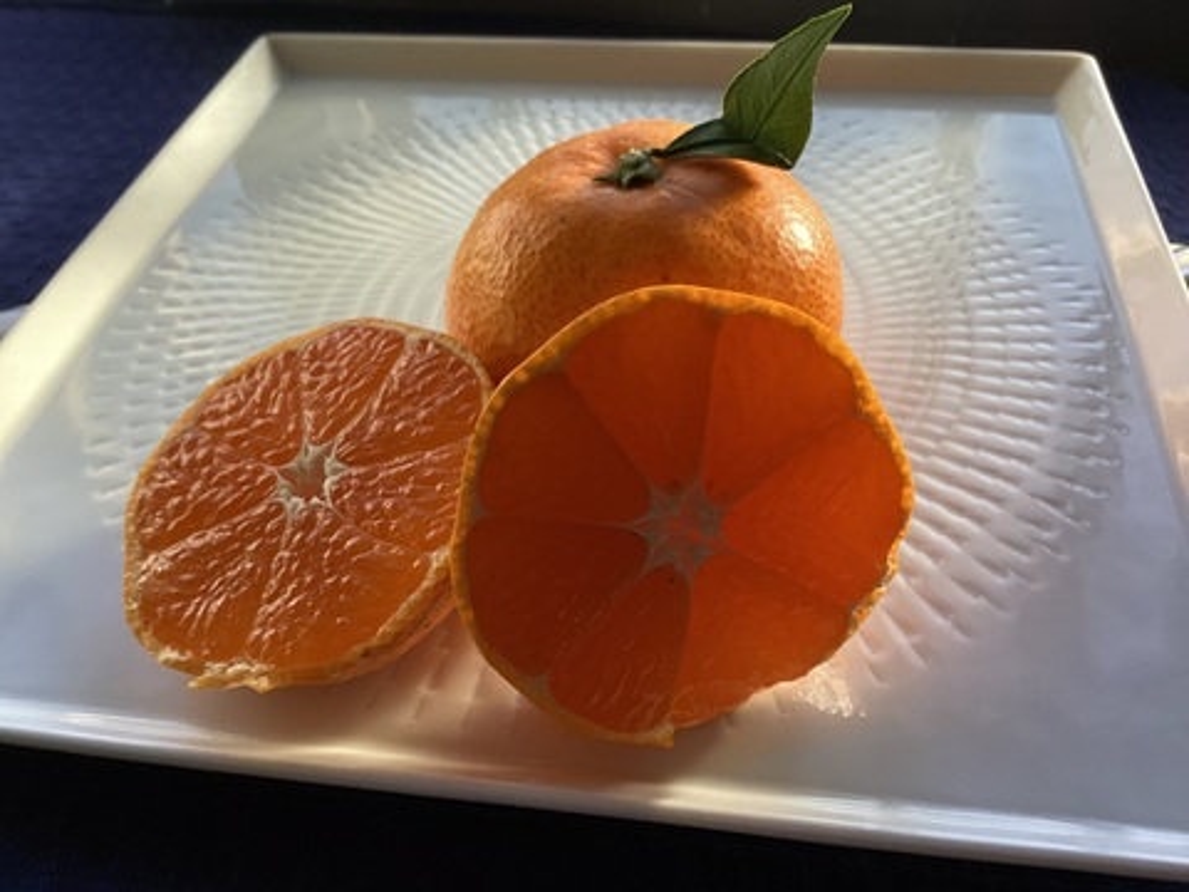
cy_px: 446
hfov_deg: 58.4
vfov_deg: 45.4
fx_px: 1065
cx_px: 594
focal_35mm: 31
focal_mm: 3.3
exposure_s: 1/120
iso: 32
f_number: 2.4
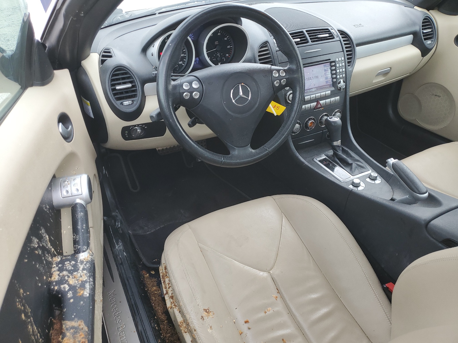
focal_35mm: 26
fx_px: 344
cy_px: 172
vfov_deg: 53.1
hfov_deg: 67.3
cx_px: 229
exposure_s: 1/120
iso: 50
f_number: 1.5
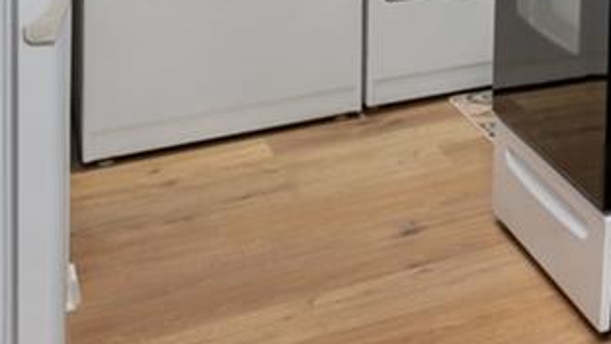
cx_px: 1039
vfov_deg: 14.3
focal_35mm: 75
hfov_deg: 21.1
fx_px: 1215
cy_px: -268
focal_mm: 14
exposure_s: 1/10
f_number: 8
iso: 500
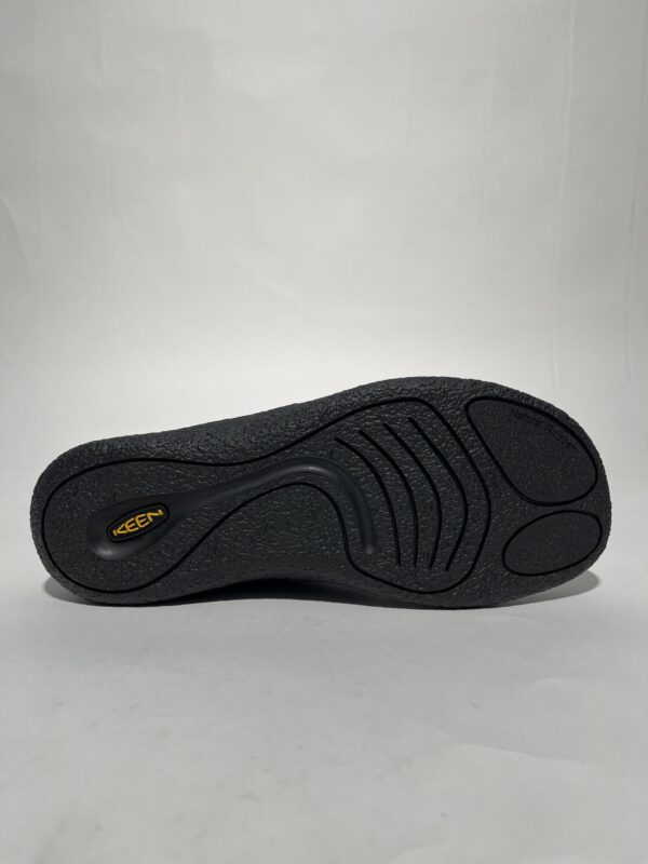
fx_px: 649
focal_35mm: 26
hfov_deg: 53.1
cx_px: 324
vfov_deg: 67.3
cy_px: 432
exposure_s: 1/437
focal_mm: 5.1
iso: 50
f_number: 1.6
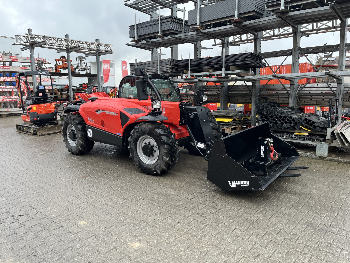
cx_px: 175
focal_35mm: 26
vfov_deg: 53.1
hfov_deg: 67.3
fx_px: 263
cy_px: 132
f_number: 1.6
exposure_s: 1/196
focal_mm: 5.1
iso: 40
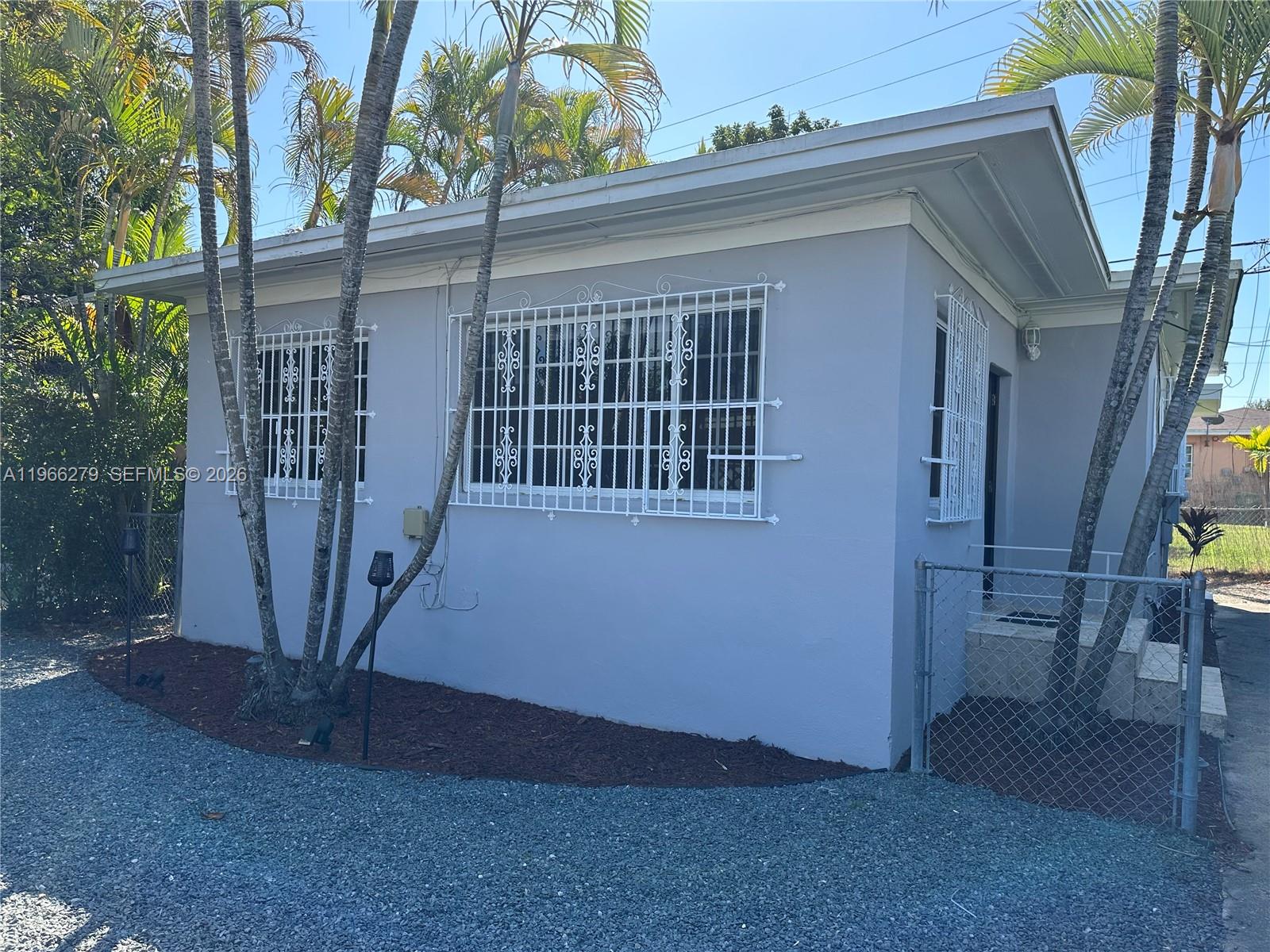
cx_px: 635
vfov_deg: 56.8
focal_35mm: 24
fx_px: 881
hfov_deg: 71.6
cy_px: 476
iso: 80
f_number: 1.78
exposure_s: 1/1357
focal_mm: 6.86
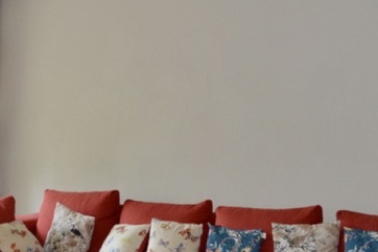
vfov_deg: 16.7
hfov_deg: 24.4
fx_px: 850
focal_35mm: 81
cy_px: 198
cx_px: 39
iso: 500
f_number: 3.5
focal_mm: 18
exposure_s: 1/60
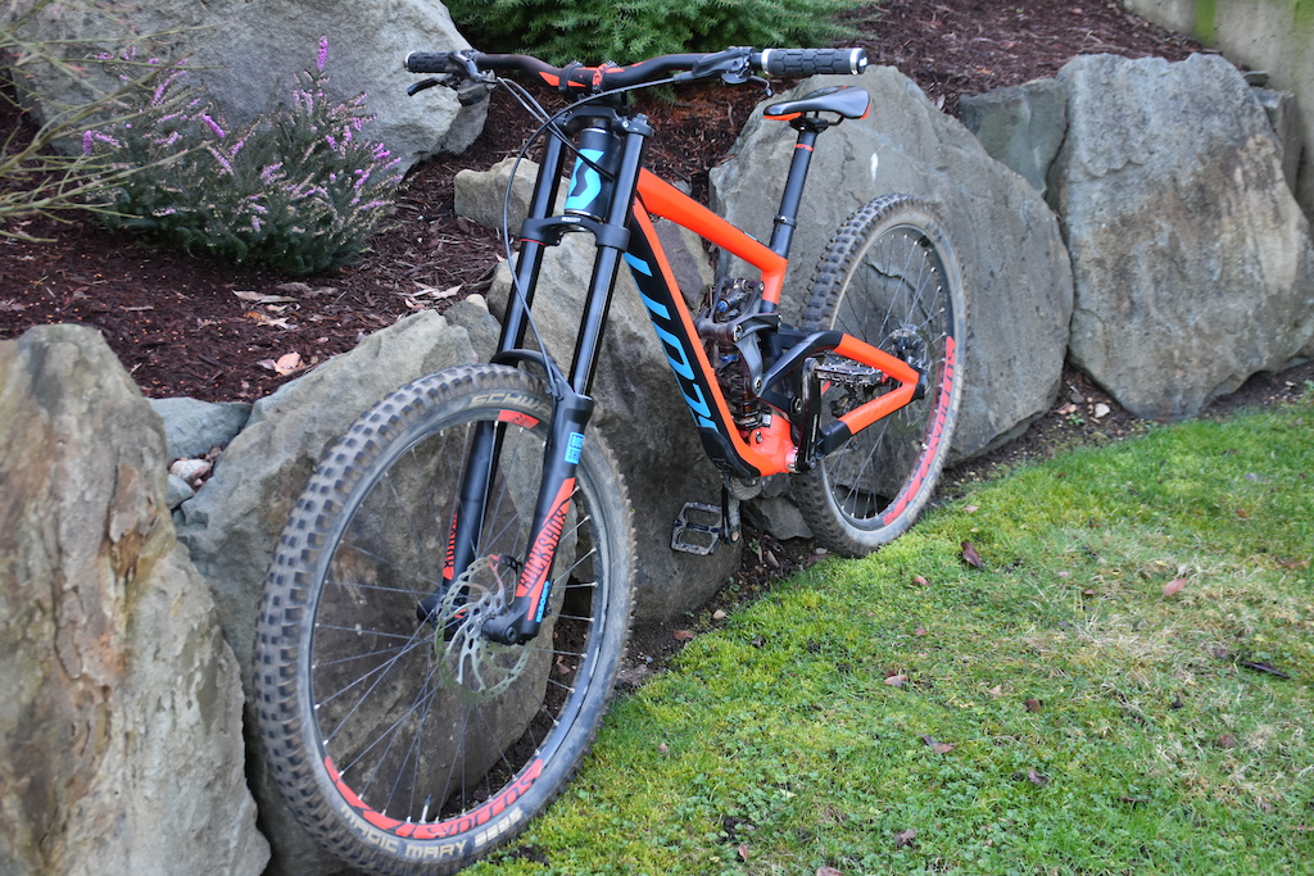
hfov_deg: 43.6
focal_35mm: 45
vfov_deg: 29.9
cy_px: 438
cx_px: 657
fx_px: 1643
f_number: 4
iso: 800
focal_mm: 30
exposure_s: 1/60
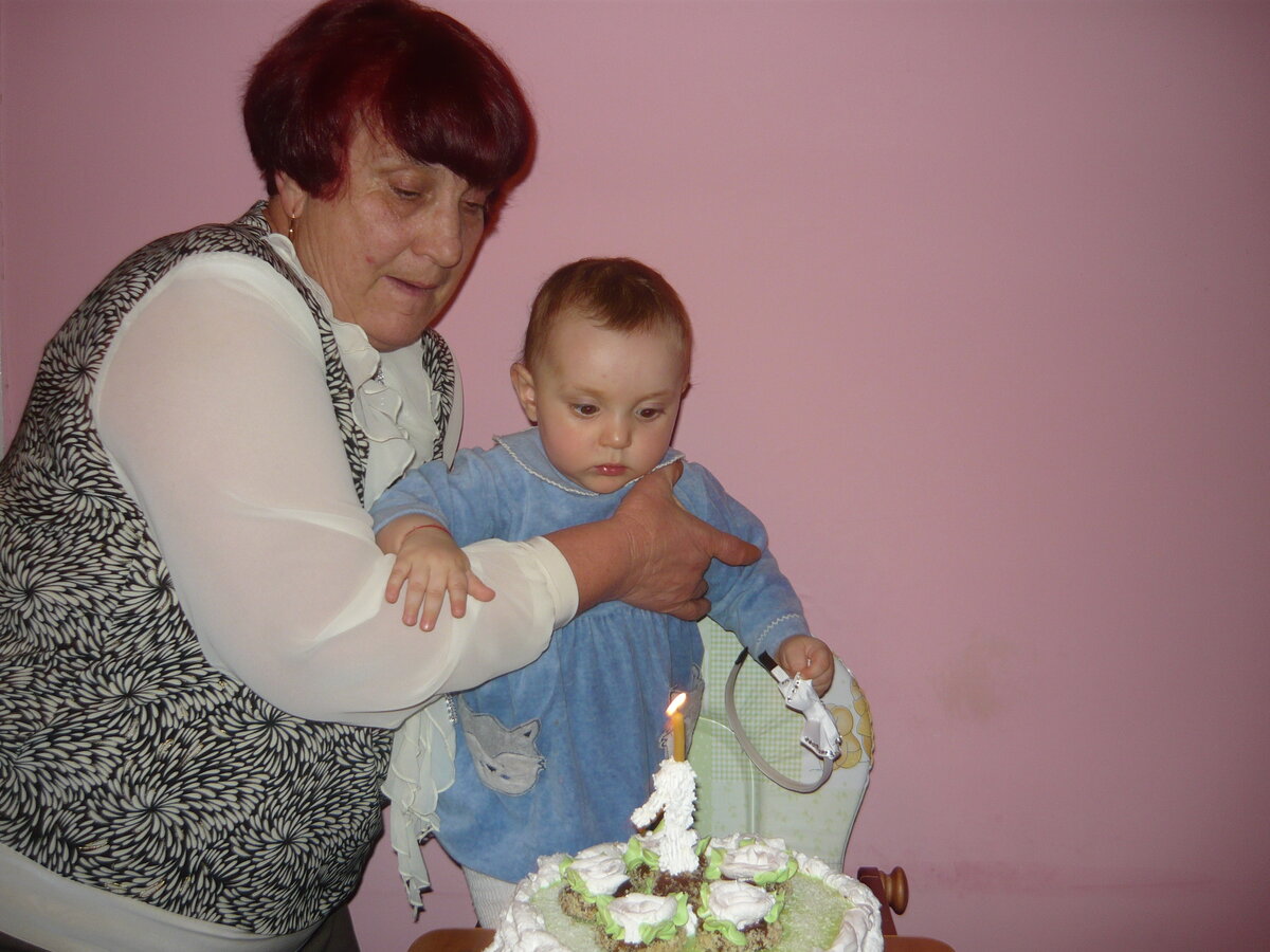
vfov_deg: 42.9
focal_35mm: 33
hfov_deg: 55.4
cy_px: 476
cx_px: 635
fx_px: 1211
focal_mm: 5.5
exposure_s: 1/30
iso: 100
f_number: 2.8
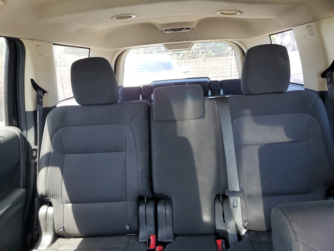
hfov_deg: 67.3
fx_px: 251
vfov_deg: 53.1
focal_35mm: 26
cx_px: 167
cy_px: 126
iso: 77
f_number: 1.5
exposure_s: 1/60.2
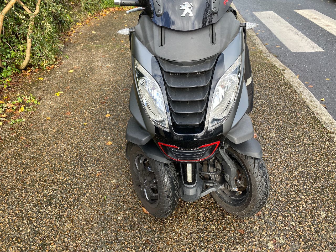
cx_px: 168
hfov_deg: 67.3
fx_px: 252
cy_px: 126
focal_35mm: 26
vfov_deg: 53.1
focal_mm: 4.25
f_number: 1.8
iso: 32
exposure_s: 1/307
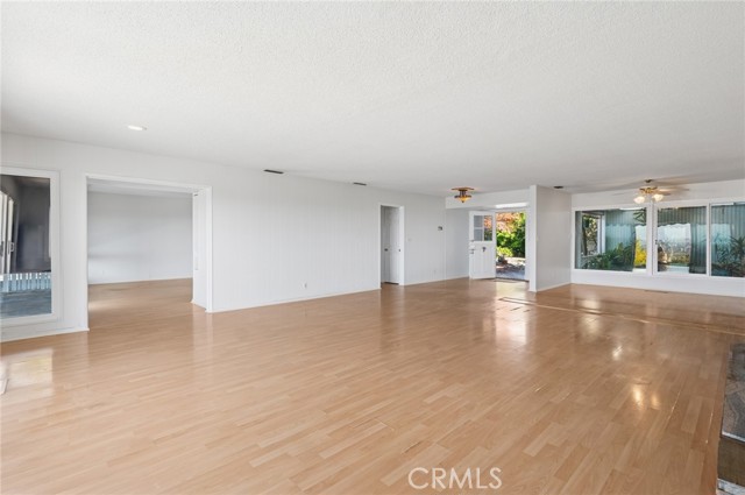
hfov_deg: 96.8
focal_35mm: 16
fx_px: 331
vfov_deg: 73.6
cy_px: 248
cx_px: 372
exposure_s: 1/15
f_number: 9
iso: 200
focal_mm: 16
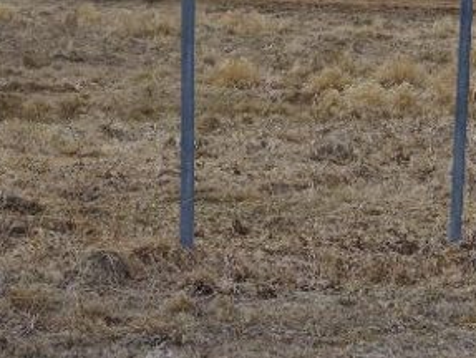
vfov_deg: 5.7
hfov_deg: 7.5
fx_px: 3607
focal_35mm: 262
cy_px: -55
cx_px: 632
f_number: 11
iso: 200
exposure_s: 1/200
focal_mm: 67.5
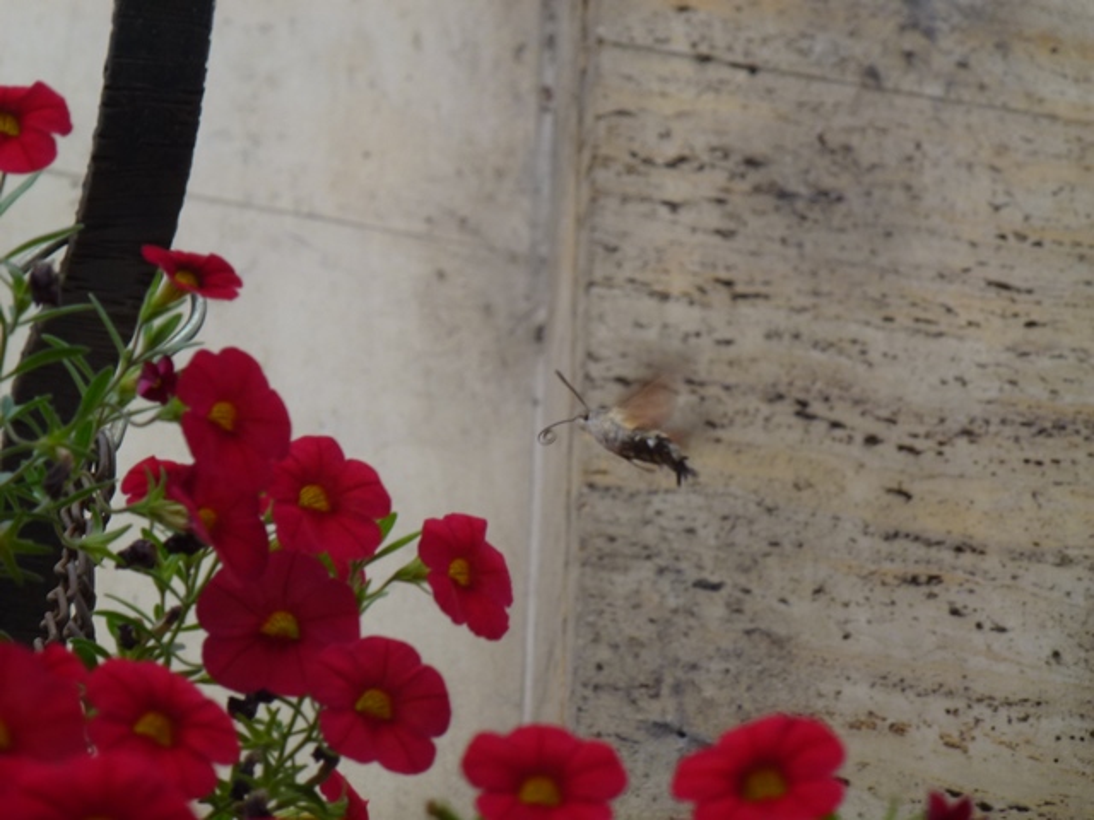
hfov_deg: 9.2
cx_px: 547
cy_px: 410
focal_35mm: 214
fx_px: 6763
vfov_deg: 6.9
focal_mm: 38.3
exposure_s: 1/200
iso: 100
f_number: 5.5
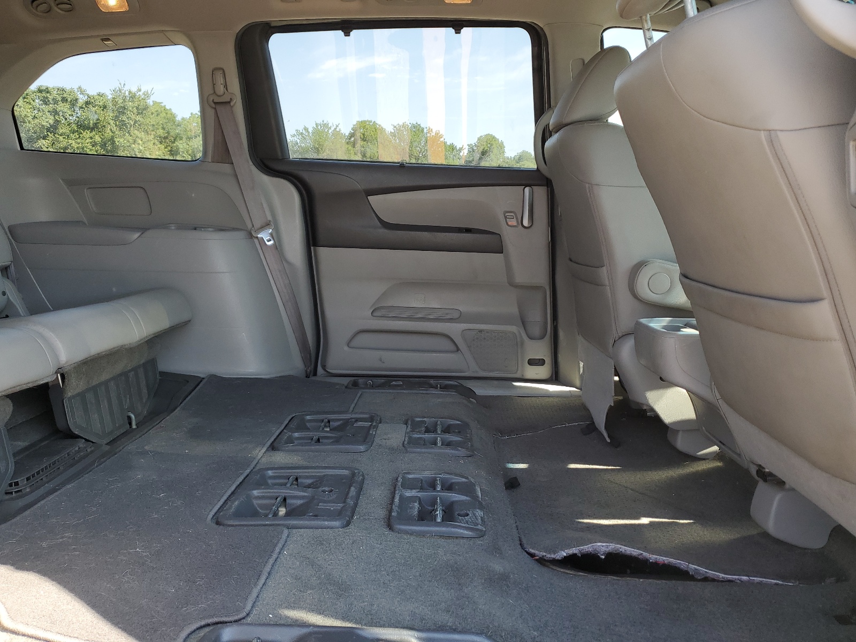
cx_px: 428
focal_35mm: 26
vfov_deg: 53.1
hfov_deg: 67.3
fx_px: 643
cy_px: 321
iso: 50
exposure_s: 1/294
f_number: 1.5
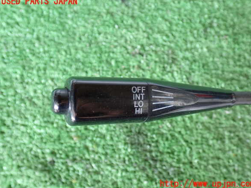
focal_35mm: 37
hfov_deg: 50.1
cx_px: 128
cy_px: 93
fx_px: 268
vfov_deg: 38.7
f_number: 2.5
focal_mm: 6.37
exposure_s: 1/40
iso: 200
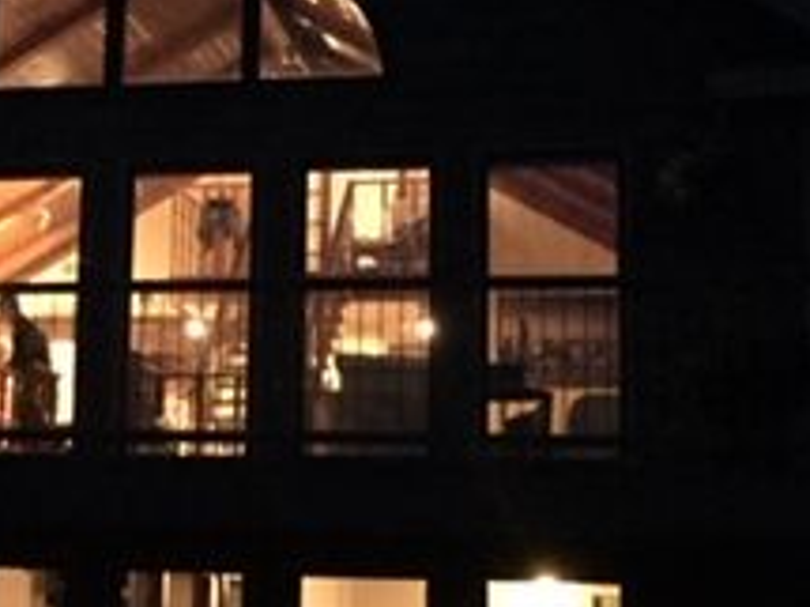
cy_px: 283
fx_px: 1894
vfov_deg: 18.2
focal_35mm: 81
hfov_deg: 23.7
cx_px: 147
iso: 1600
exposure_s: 1/15
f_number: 2.2
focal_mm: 4.15
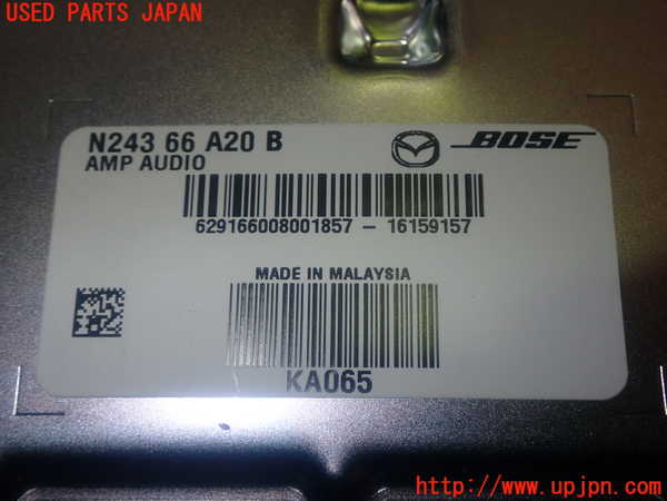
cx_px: 334
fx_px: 848
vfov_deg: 32.9
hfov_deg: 42.9
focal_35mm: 44
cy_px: 250
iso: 200
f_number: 9
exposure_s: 1/40
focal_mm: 7.84
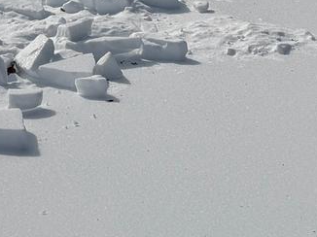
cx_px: 284
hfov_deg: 13.0
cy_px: -260
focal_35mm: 151
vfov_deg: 9.1
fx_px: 1382
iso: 80
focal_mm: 6.76
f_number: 1.78
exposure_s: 1/17544
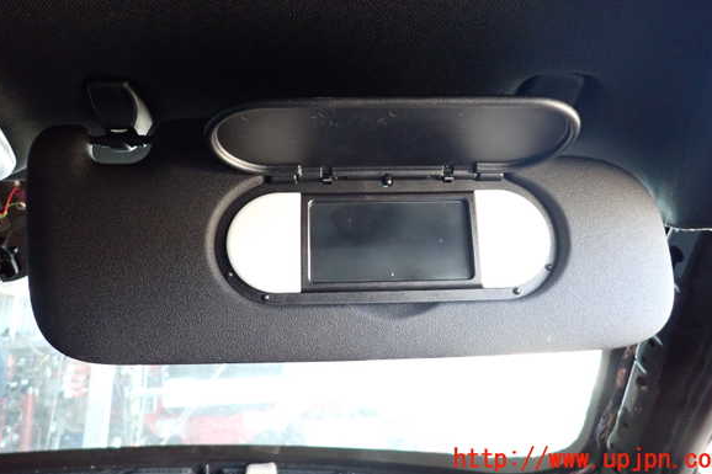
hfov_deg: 67.4
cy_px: 198
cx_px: 362
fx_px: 534
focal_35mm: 27
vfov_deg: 47.7
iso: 1000
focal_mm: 4.5
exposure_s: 1/125
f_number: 2
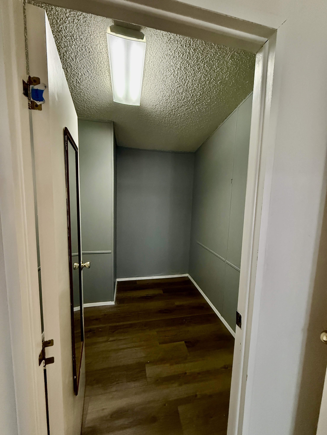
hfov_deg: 85.7
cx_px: 164
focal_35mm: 14
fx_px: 176
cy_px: 218
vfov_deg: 102.1
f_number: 2.2
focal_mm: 2.22
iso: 640
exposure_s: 1/60
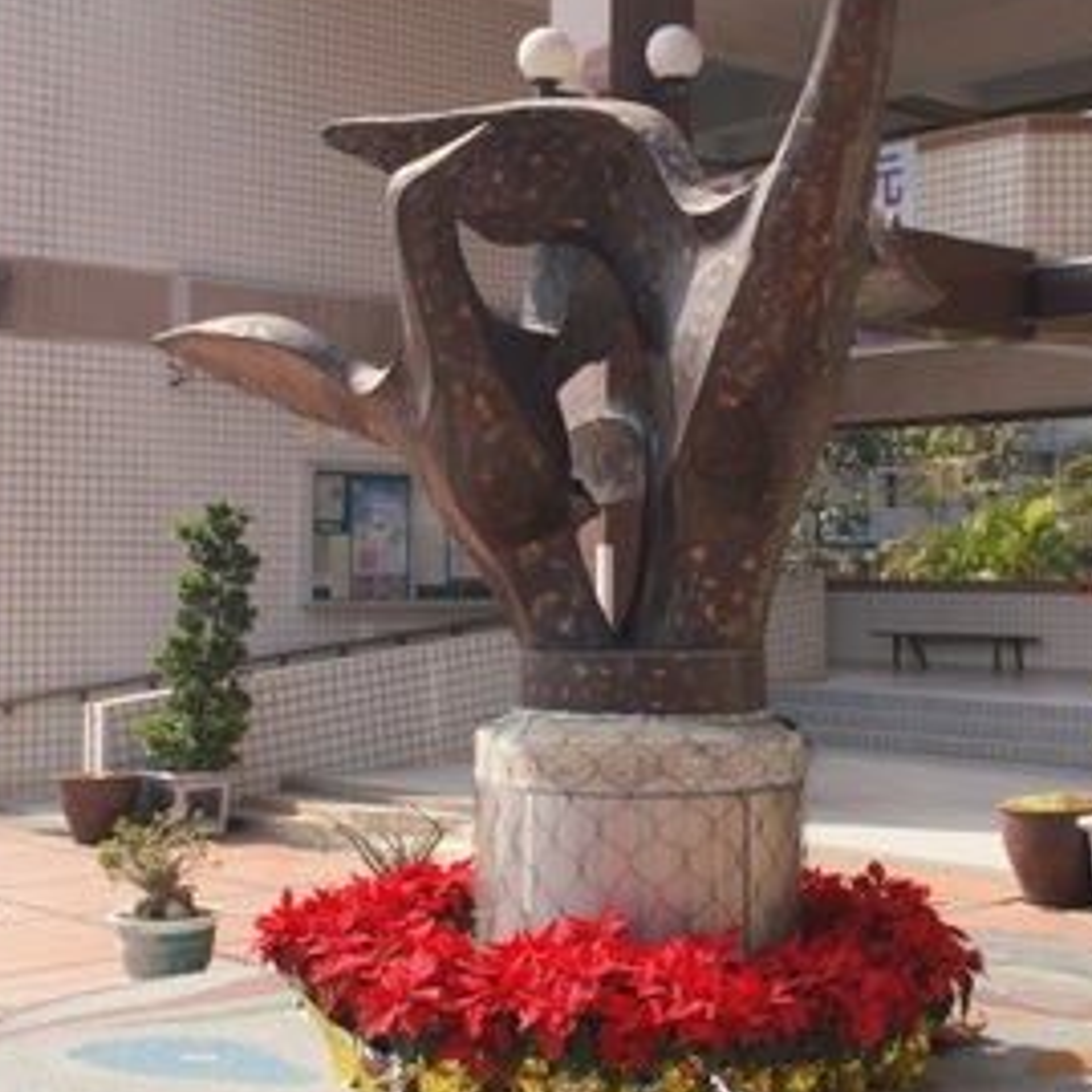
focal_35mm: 57
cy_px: 568
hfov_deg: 29.9
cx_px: 706
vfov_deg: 30.0
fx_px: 2034
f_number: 9
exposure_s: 1/100
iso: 100
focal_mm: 24
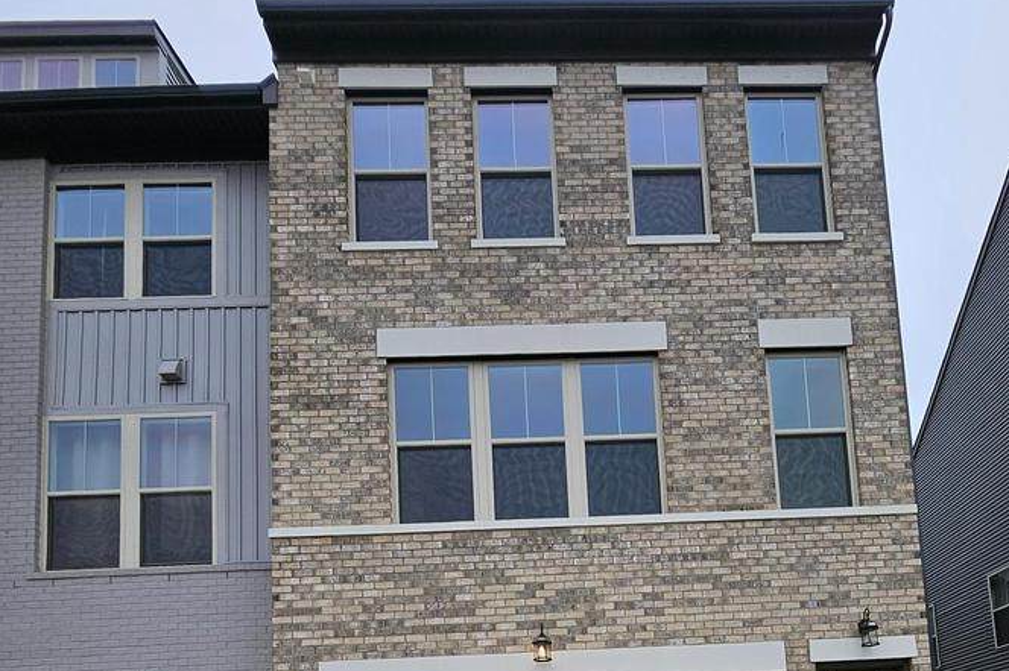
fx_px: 616
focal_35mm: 22
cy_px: 736
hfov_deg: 78.0
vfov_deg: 44.0
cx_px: 590
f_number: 2.2
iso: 32
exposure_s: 1/526
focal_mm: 1.74
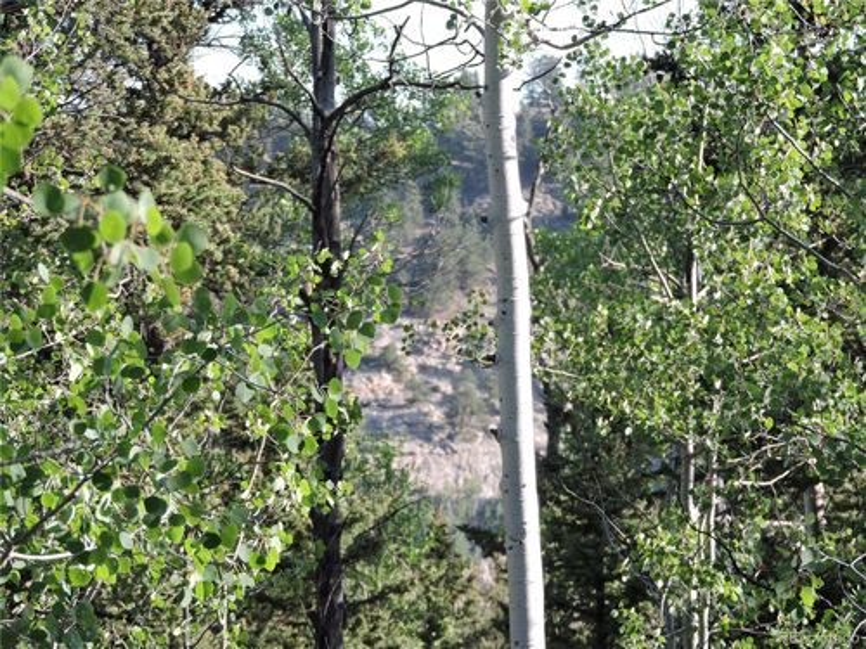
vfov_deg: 8.0
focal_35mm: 185
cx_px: 433
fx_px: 4628
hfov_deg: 10.7
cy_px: 324
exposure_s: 1/160
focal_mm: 33
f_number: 4.6
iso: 100
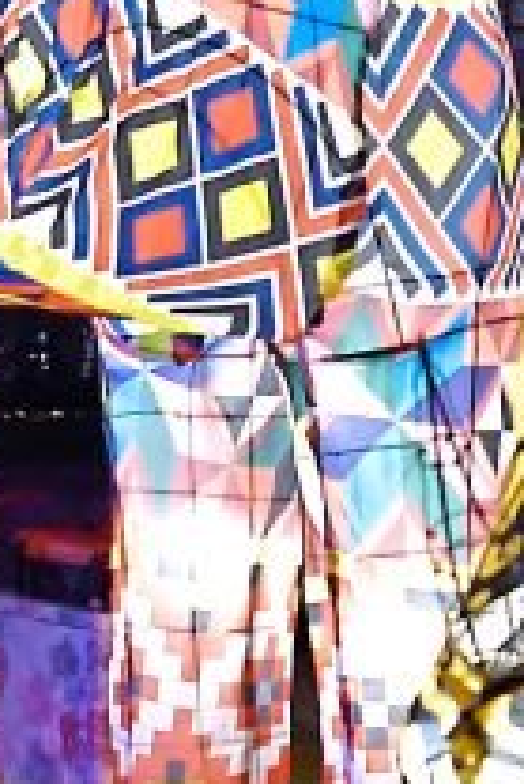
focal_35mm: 241
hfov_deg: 5.7
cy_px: 117
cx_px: 592
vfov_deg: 8.5
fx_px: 5252
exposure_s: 1/80
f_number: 3.5
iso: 1000
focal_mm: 27
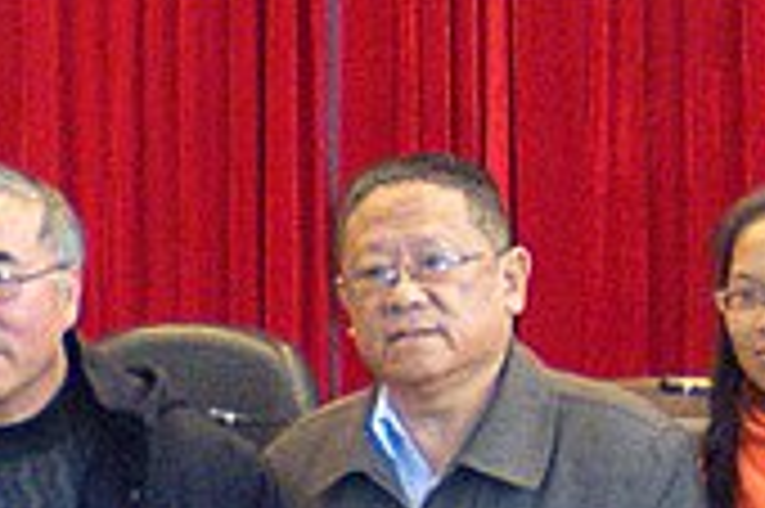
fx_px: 3949
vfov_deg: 7.3
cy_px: -108
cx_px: 400
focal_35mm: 186
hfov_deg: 11.1
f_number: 3.1
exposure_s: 1/30
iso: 245
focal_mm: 6.3
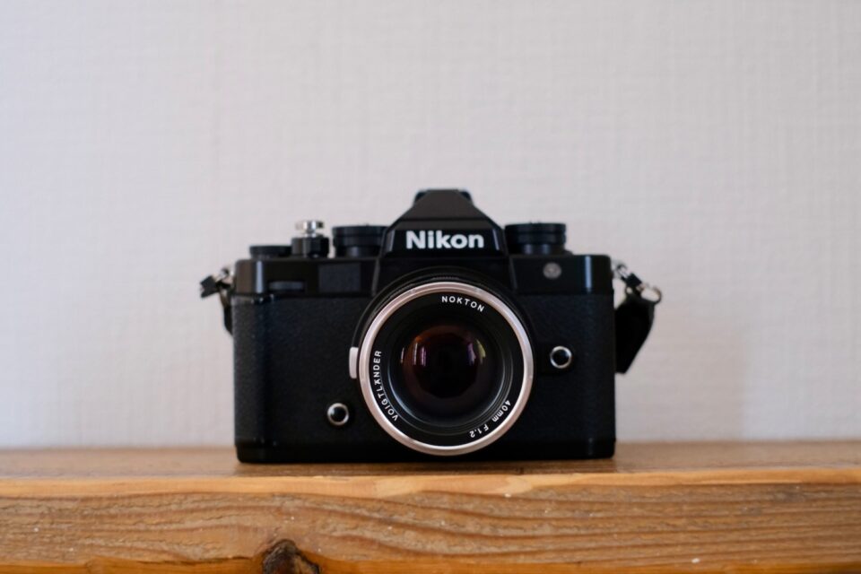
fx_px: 1267
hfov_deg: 37.5
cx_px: 430
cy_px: 287
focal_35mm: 53
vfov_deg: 25.5
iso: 3200
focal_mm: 35
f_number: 2.8
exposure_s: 1/105
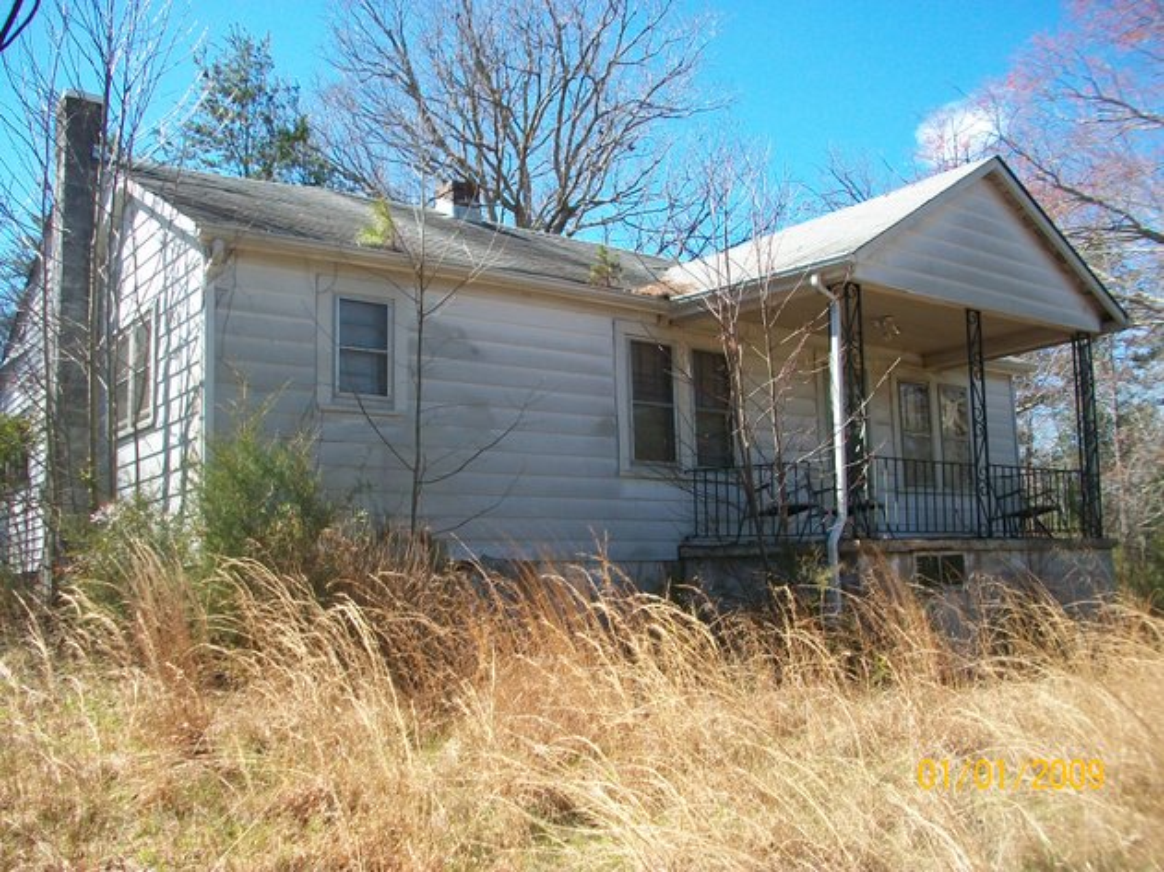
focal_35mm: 34
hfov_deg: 54.0
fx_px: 1143
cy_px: 436
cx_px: 582
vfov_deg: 41.8
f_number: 2.8
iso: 80
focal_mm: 5.7
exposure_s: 1/500
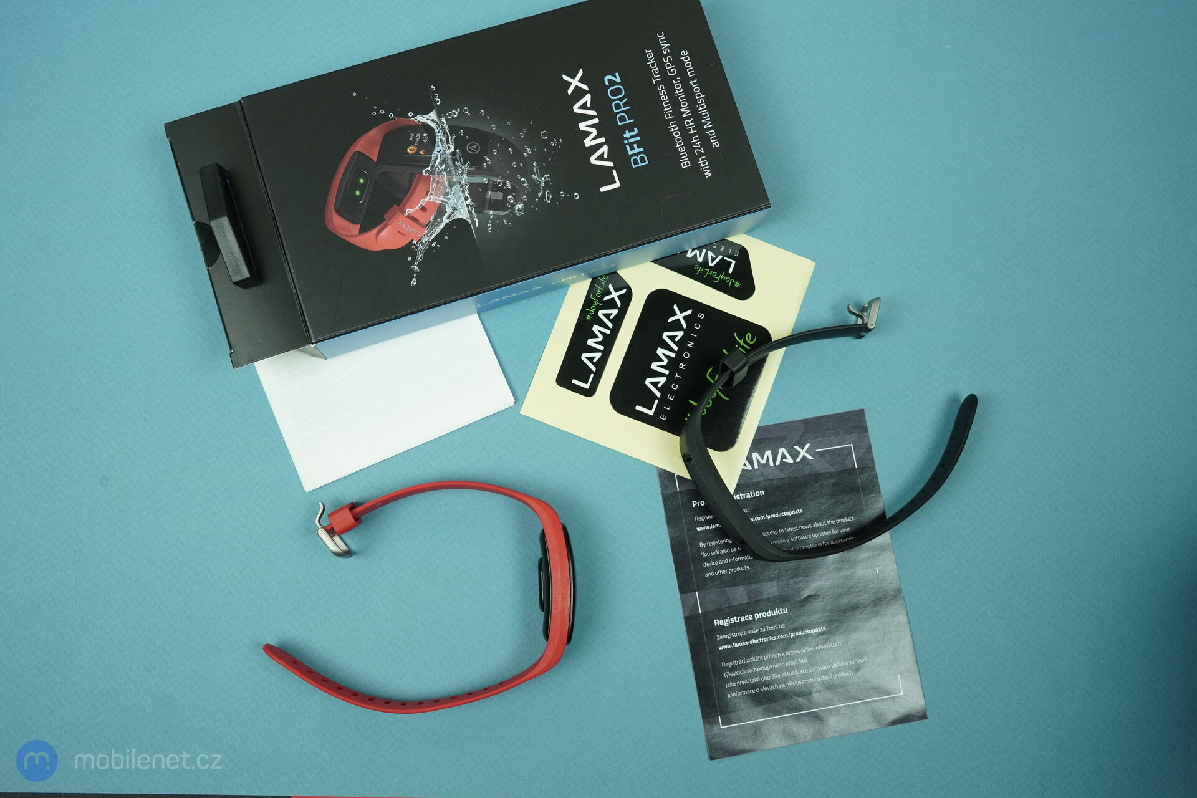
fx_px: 1130
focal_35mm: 34
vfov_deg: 38.9
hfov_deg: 55.8
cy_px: 399
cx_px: 598
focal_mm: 34
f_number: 6.3
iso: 800
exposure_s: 1/125
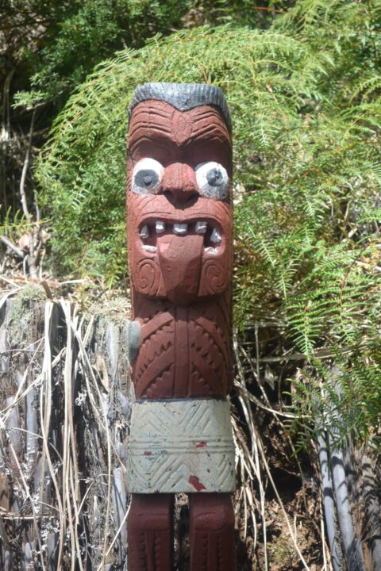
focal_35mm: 81
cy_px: 286
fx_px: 1286
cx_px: 190
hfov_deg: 16.9
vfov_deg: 25.1
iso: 160
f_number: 5.6
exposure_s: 1/320
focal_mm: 30
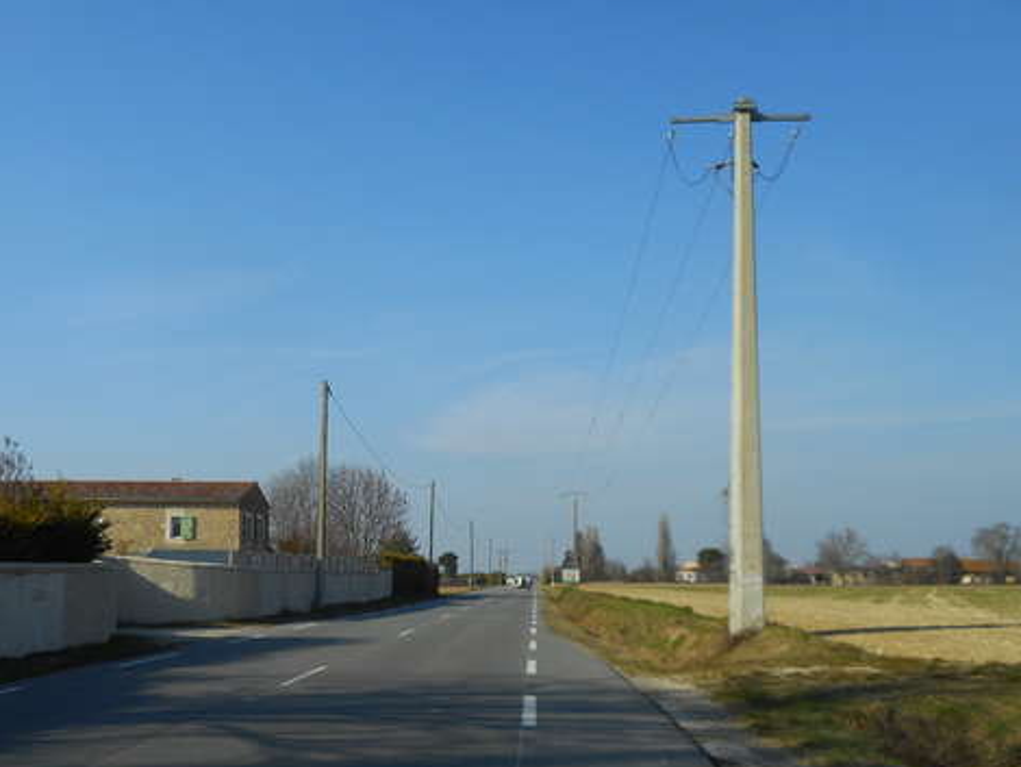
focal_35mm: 37
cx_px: 371
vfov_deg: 38.5
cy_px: 471
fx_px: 1092
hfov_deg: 49.5
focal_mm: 5.2
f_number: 4
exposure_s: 1/1000
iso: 80
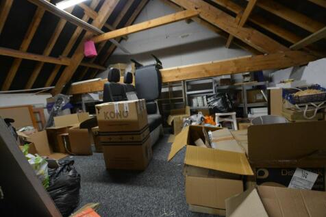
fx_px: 136
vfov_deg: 77.3
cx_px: 163
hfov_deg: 100.4
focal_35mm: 15
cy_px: 108
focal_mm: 10
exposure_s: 1/60
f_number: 4
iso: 800
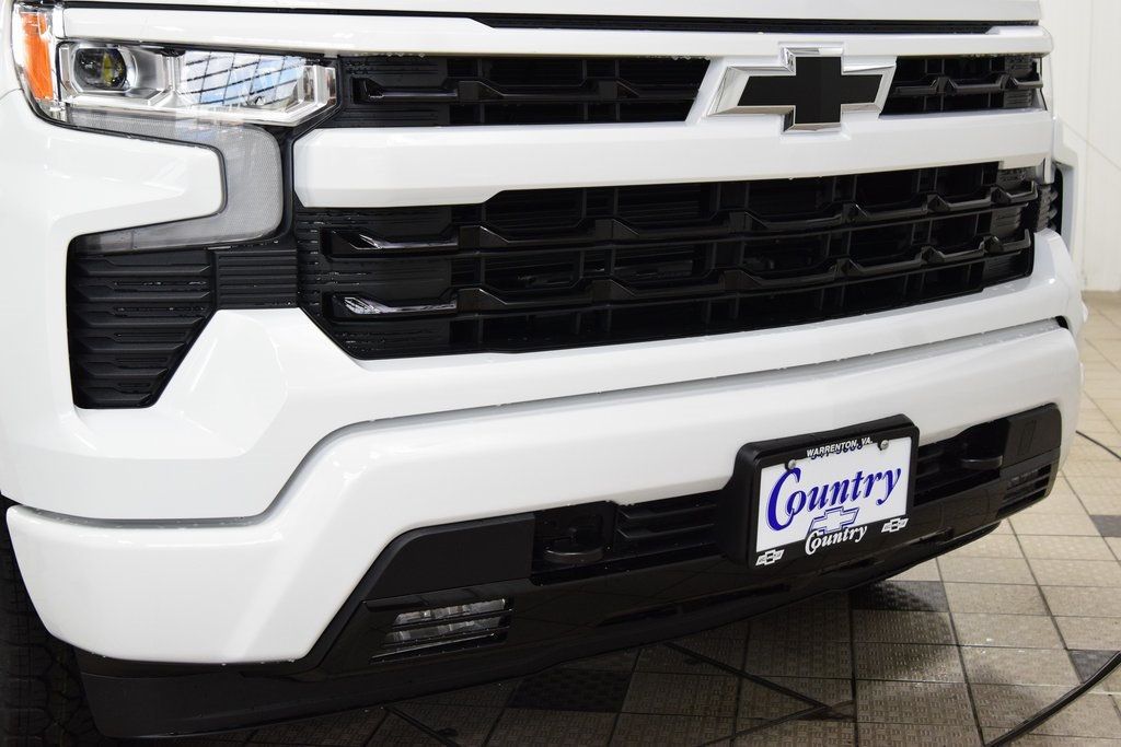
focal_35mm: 51
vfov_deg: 26.5
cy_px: 374
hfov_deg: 38.9
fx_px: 1588
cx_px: 560
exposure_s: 1/60
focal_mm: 34
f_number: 6.3
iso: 1600
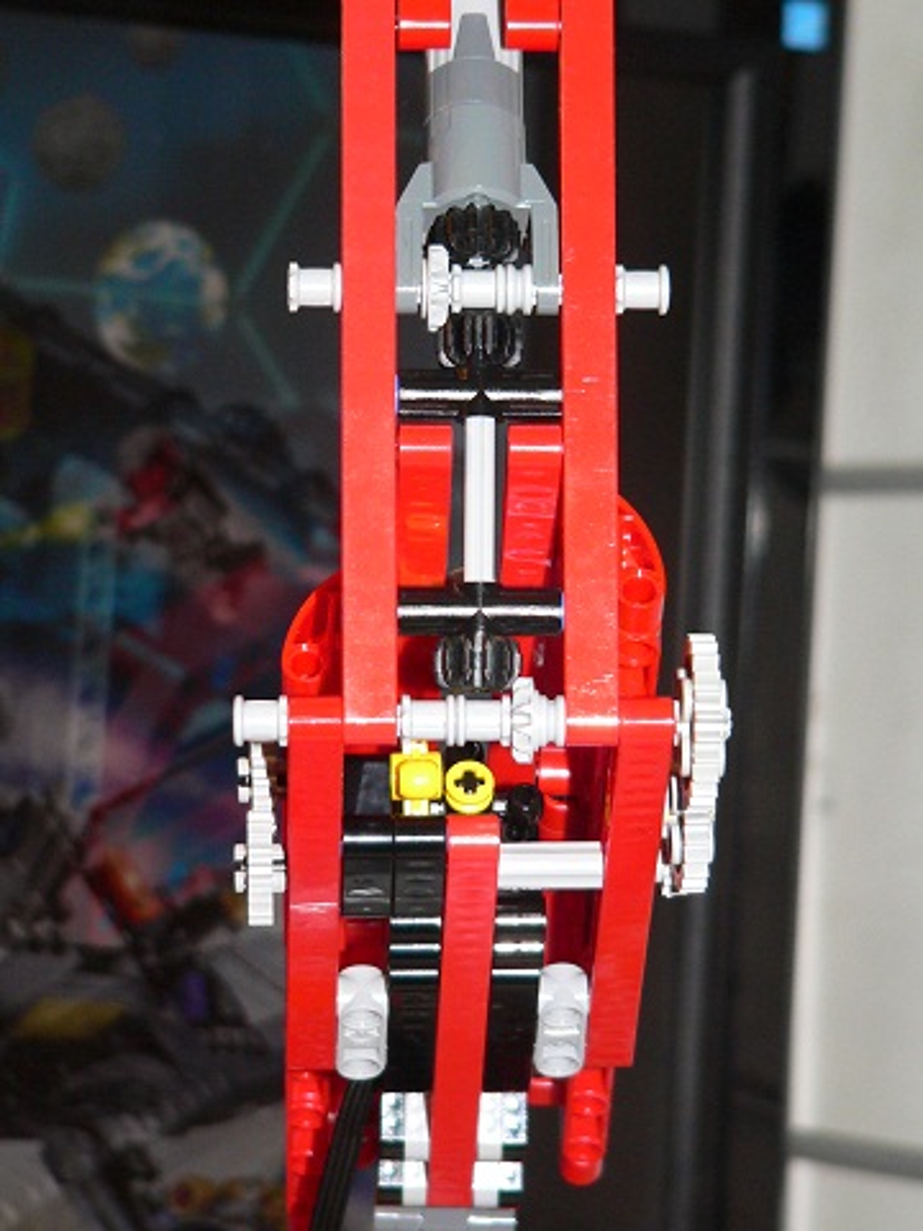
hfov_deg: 11.5
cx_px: 462
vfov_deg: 15.3
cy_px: 616
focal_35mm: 129
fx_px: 4586
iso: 200
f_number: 2.8
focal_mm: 21.5
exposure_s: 1/60
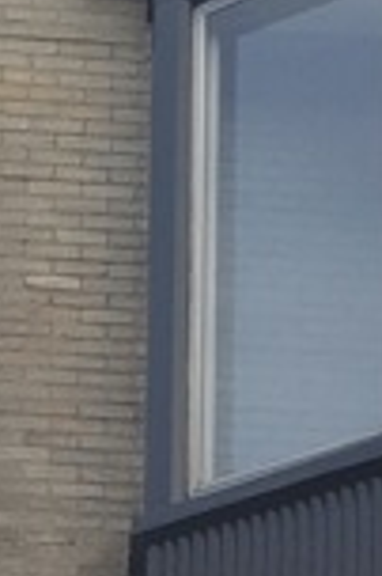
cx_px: 416
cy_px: 1243
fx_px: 3302
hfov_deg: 6.6
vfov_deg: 9.2
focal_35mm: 207
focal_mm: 4.15
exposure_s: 1/126
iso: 32
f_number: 2.2
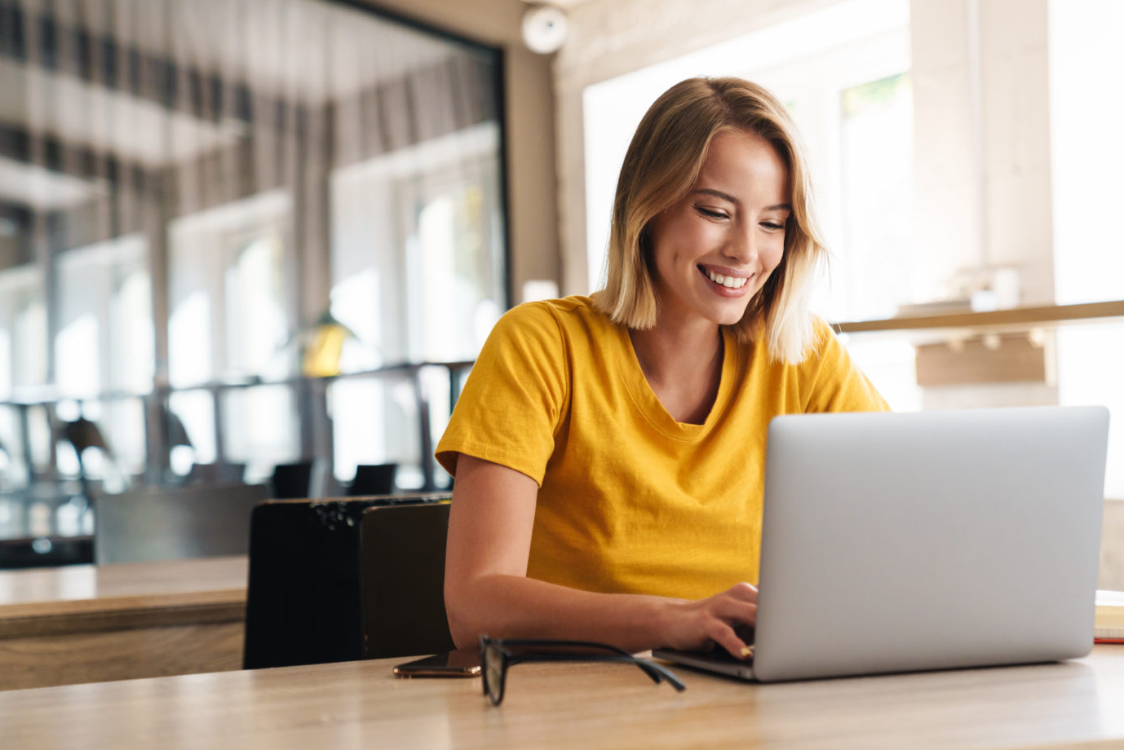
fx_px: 2436
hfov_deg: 26.0
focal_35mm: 78
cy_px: 334
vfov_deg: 17.5
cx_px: 604
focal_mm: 70
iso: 1250
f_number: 3.2
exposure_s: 1/250
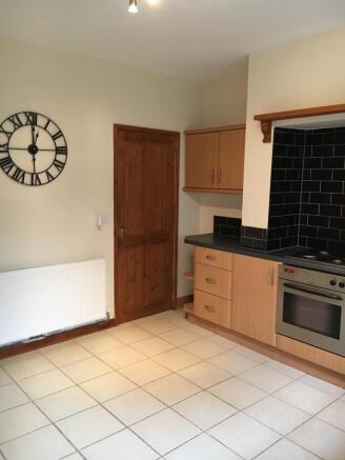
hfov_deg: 48.2
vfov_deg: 61.6
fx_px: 385
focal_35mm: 29
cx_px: 172
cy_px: 230
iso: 200
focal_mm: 4.15
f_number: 2.2
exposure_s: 1/33
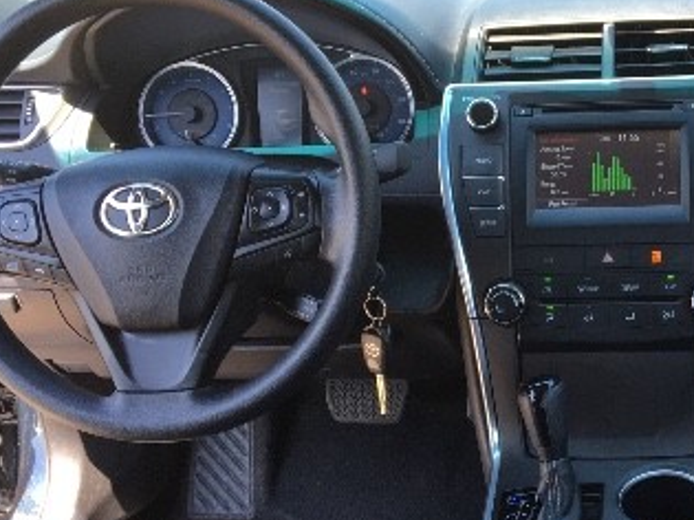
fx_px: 1182
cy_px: 342
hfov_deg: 31.6
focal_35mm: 59
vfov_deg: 24.7
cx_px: 582
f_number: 2.2
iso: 40
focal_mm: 4.15
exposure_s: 1/120
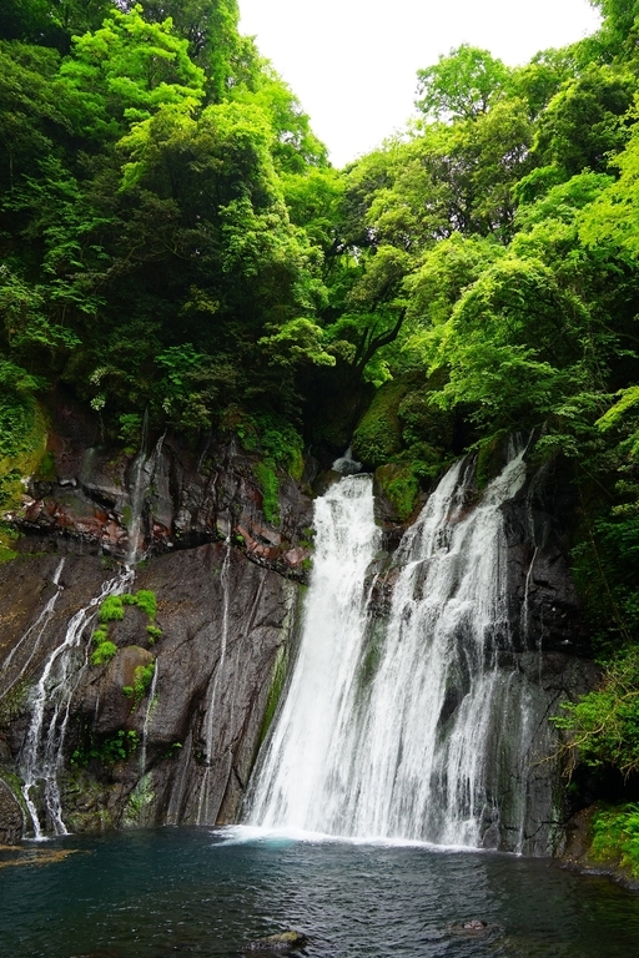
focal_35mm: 25
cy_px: 477
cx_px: 313
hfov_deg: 51.3
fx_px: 666
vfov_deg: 71.5
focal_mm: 24
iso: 100
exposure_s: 1/60
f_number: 4
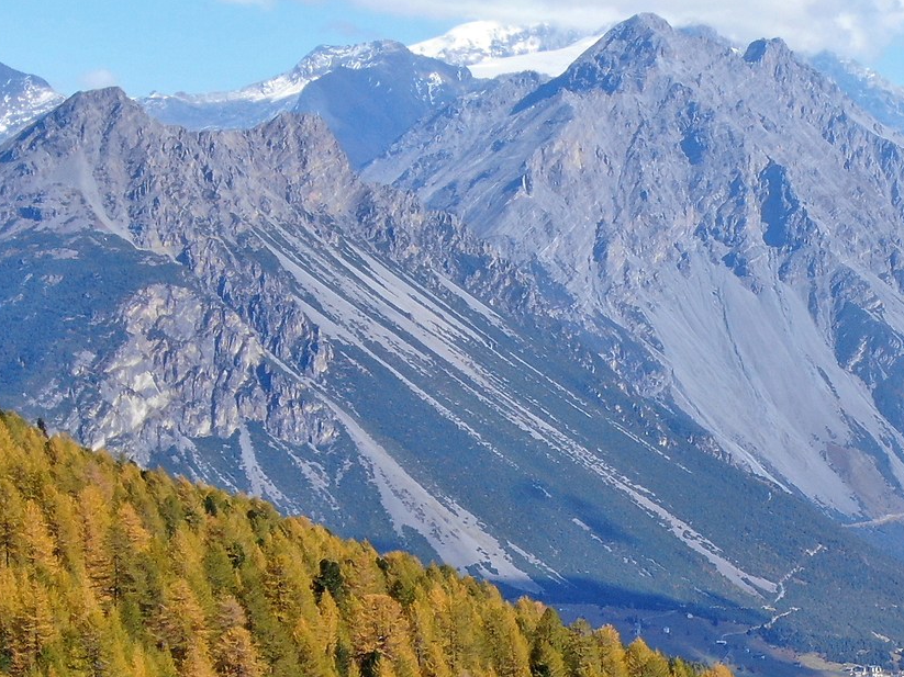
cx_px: 744
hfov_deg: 14.0
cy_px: 647
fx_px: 3656
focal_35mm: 140
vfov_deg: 10.5
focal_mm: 8.6
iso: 100
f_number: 3.8
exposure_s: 1/500
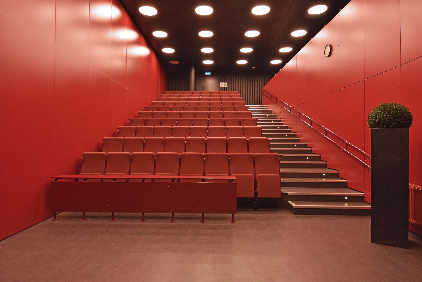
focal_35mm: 21
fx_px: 246
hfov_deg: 81.2
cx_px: 211
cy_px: 141
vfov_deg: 59.5
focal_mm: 14
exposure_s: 1/100
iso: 800
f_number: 4
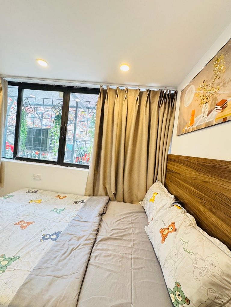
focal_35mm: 14
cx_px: 116
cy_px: 154
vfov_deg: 102.1
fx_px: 125
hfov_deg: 85.7
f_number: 2.2
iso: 200
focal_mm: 2.22
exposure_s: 1/50
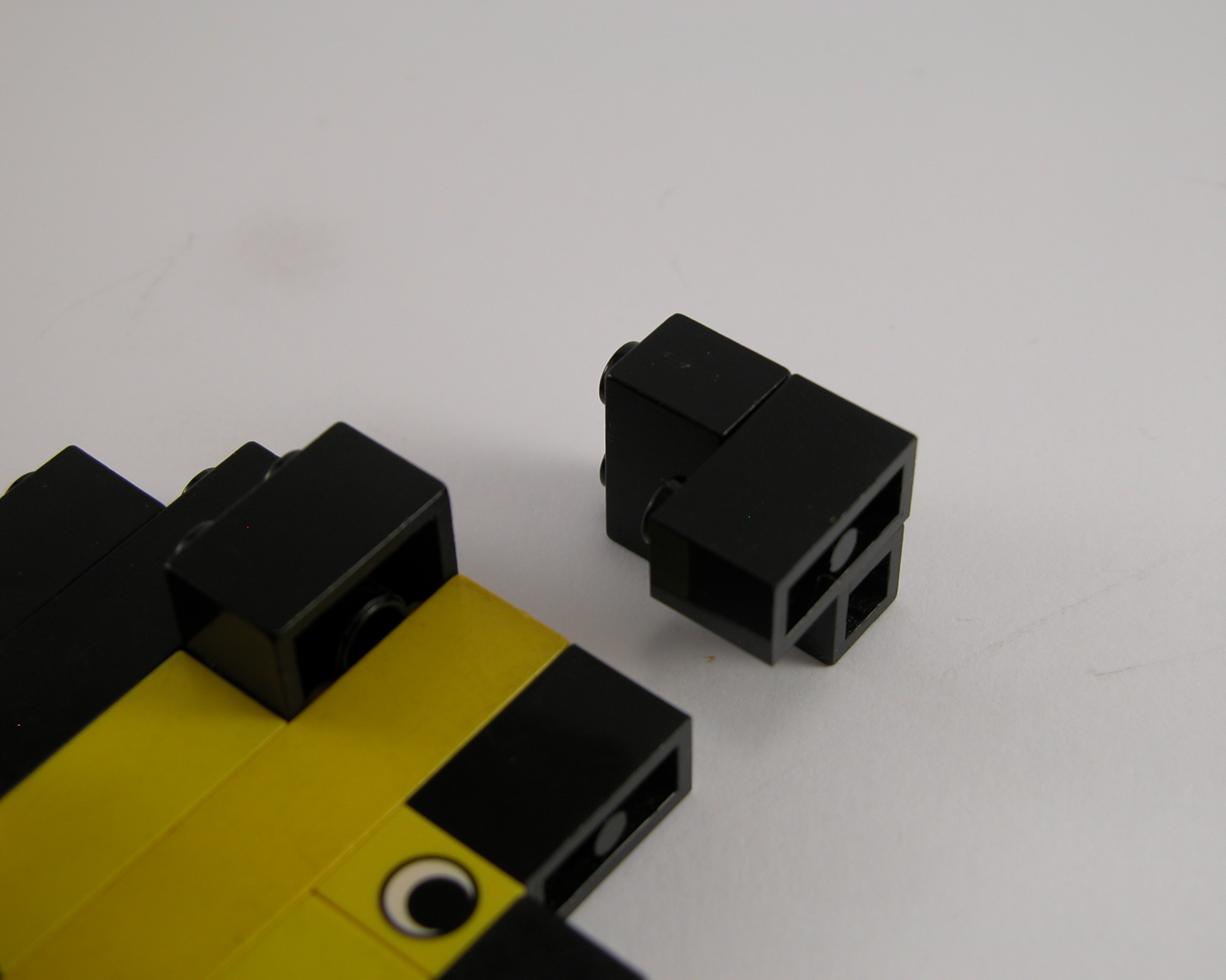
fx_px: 2467
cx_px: 628
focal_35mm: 68
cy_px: 490
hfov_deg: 27.9
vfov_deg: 22.5
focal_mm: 16.8
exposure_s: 1/108
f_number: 3.6
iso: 100
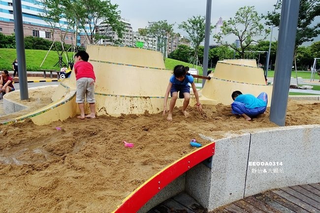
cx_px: 160
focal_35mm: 24
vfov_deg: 53.1
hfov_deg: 73.8
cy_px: 106
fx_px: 213
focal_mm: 8.8
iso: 125
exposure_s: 1/100
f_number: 4
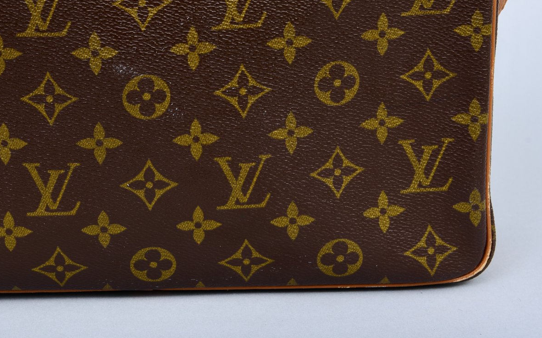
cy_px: 40
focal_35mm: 107
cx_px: 133
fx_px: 1580
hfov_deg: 19.3
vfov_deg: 12.1
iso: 100
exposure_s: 1/160
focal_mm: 62
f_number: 11
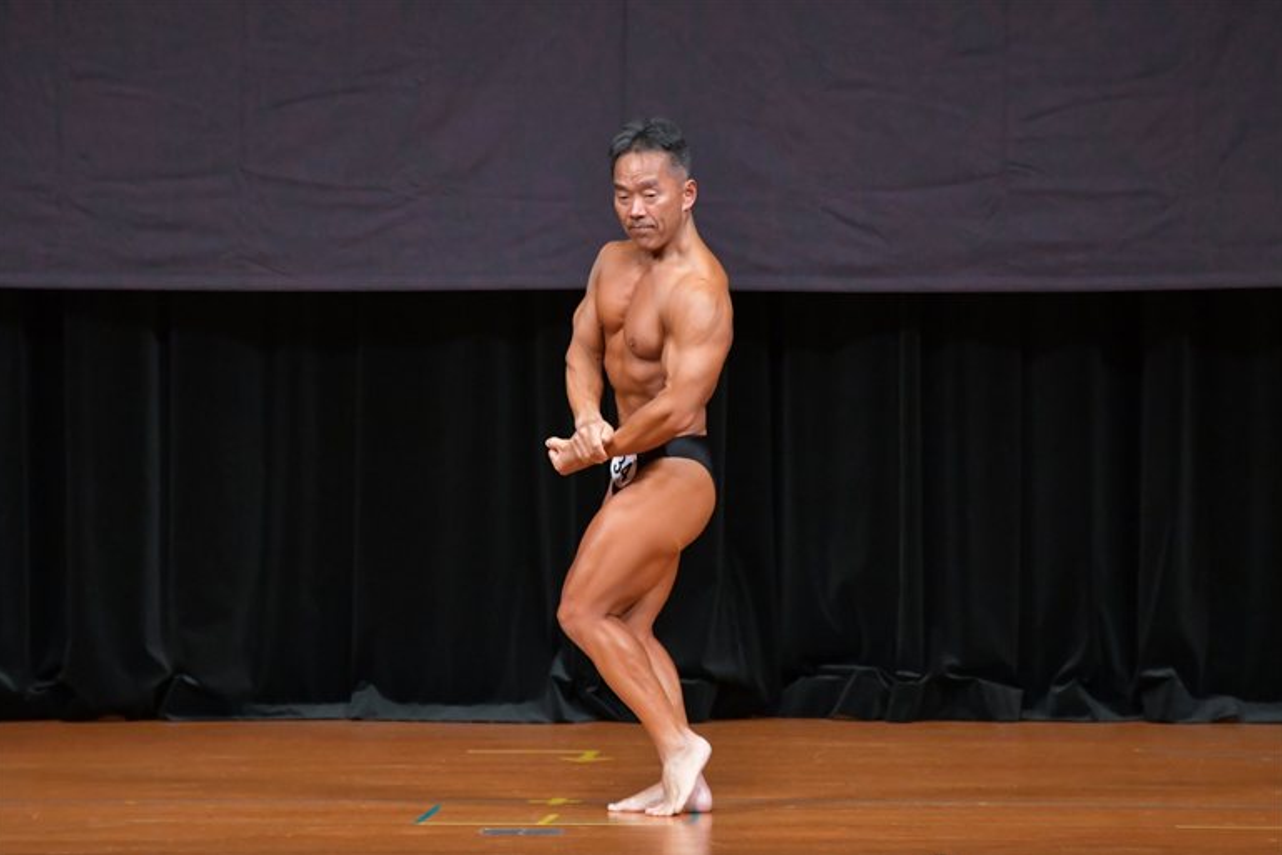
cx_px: 638
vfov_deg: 4.8
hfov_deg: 7.2
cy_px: 428
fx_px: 10222
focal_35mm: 287
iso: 5000
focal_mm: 190
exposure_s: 1/400
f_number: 5.6
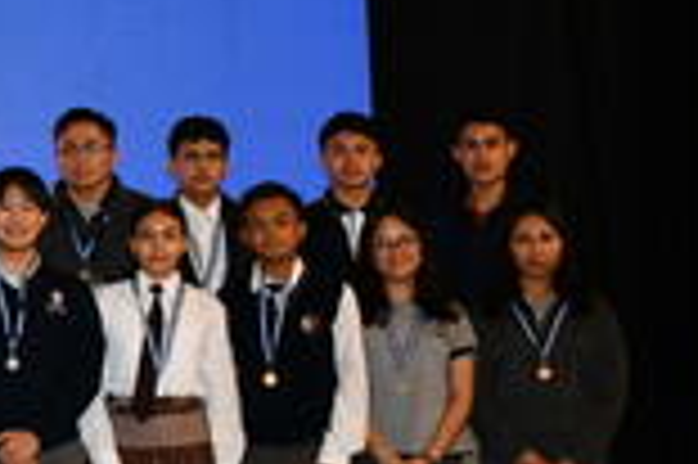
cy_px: 209
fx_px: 2247
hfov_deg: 15.9
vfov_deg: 11.8
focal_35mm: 116
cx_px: -419
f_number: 4
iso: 560
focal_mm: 24
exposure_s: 1/60
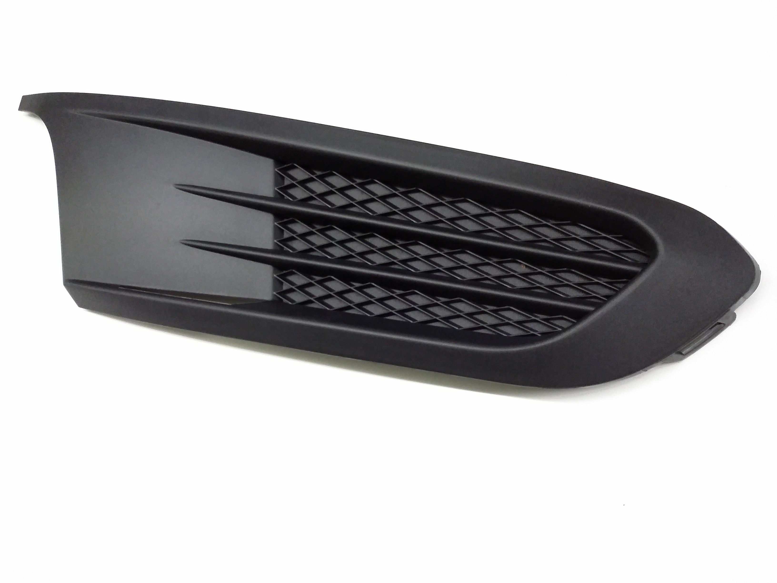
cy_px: 292
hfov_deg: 56.8
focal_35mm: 32
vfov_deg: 44.2
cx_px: 388
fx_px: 718
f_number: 2.4
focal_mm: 3.4
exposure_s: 1/15
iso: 250
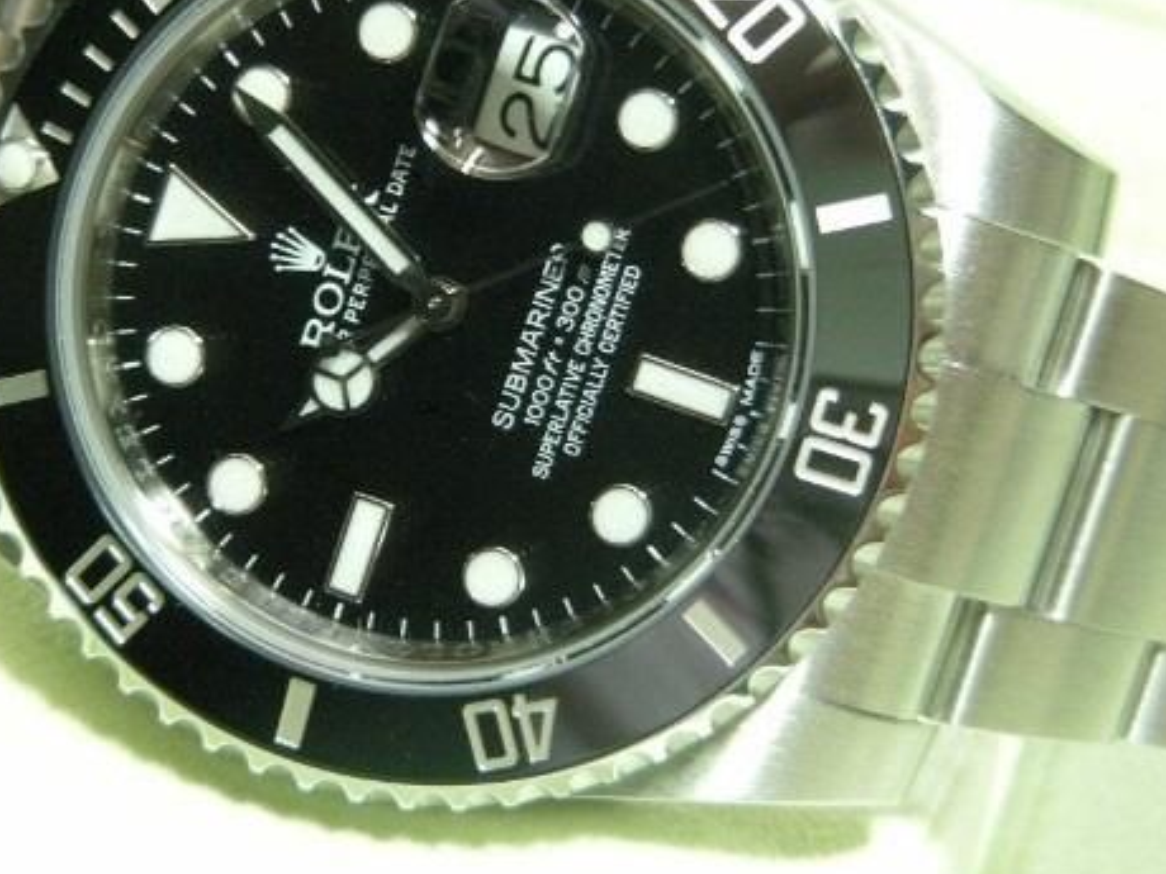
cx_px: 492
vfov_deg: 12.2
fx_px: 4076
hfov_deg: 16.3
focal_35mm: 121
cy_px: 299
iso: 246
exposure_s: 1/15
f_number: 3.5
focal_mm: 14.6
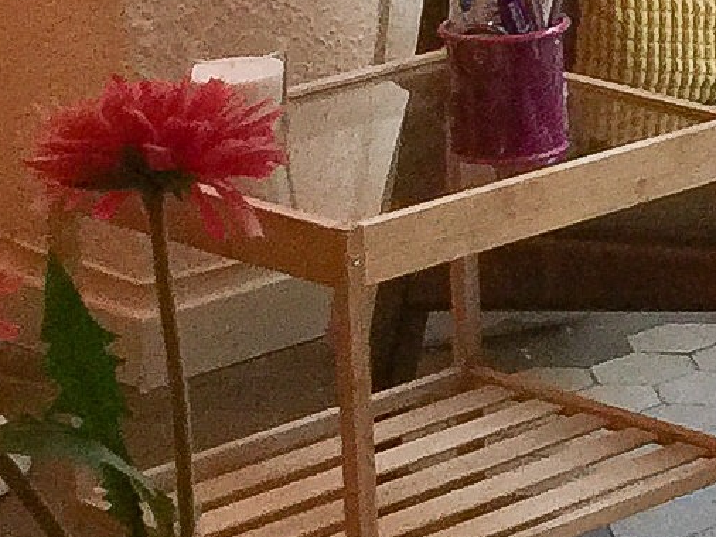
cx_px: 1898
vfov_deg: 7.8
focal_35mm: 187
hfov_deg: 9.1
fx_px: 3870
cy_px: -244
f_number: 2.2
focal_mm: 4.15
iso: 64
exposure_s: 1/33
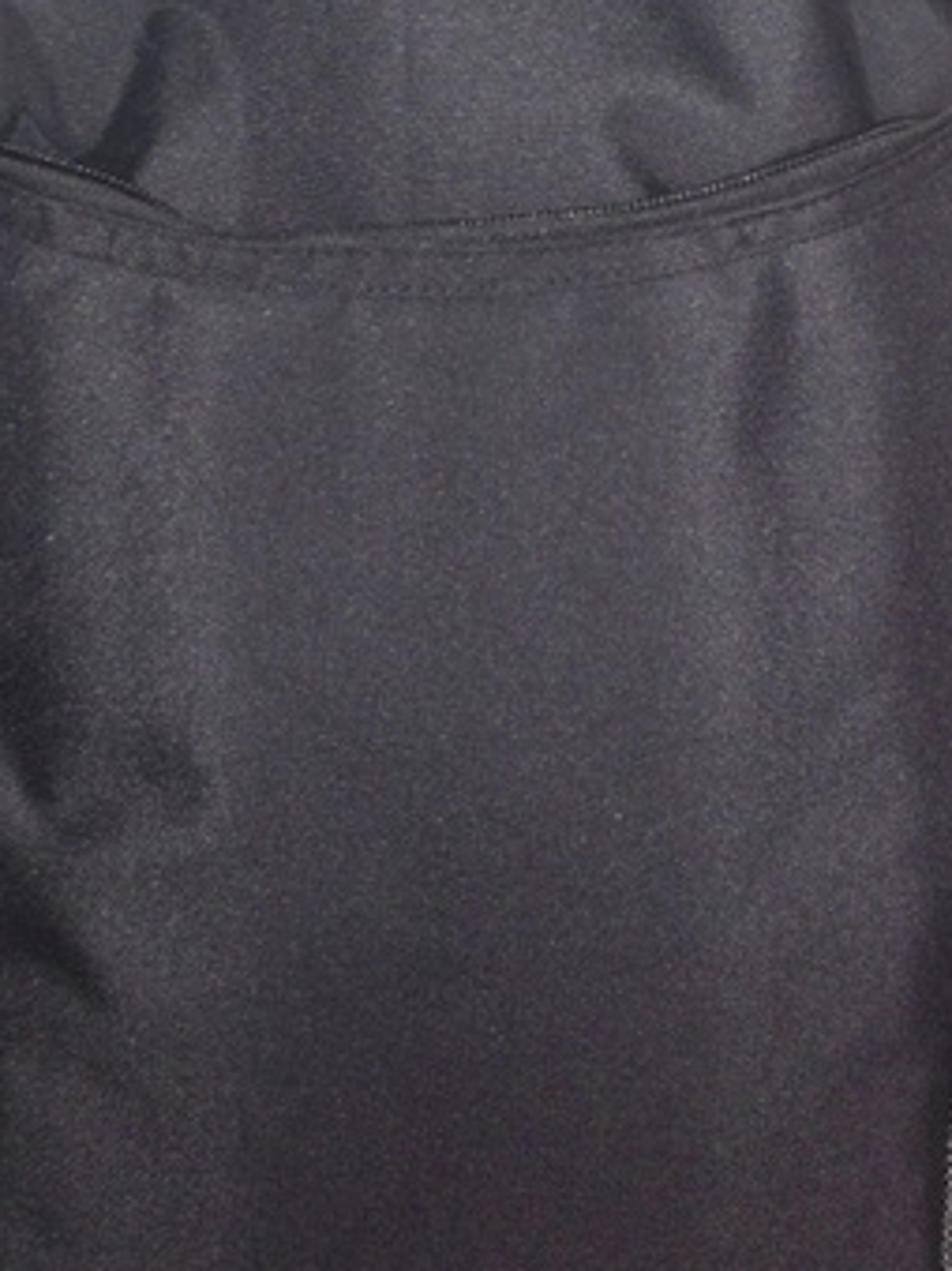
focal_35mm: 65
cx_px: 424
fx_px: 2385
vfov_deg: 29.6
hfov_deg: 22.6
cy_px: 426
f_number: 2.4
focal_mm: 4.13
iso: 200
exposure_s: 1/20
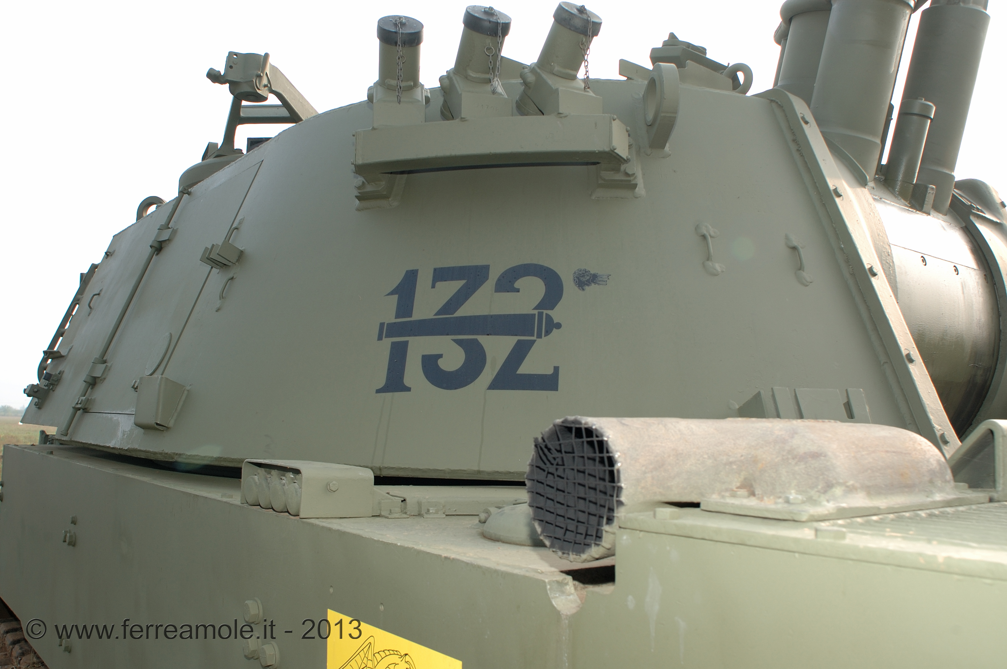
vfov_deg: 43.5
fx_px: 838
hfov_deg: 62.0
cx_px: 504
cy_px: 334
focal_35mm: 30
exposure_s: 1/100
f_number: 8
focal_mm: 20
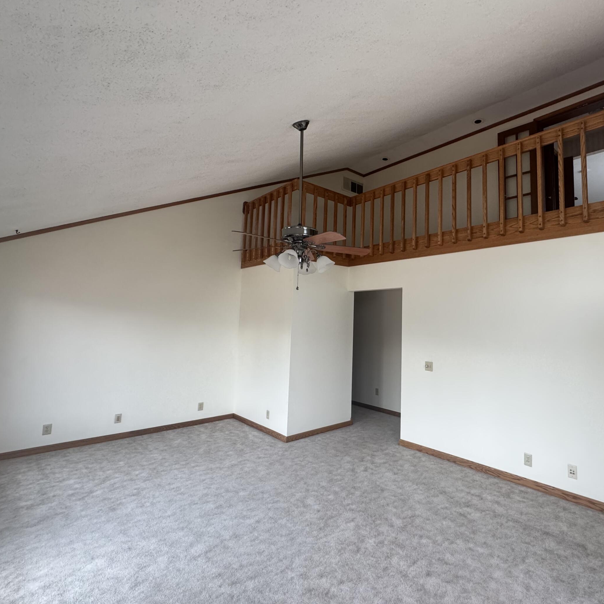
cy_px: 289
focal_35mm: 18
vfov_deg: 80.7
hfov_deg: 79.1
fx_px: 355
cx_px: 381
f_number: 2.2
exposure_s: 1/99
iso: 320
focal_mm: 2.22
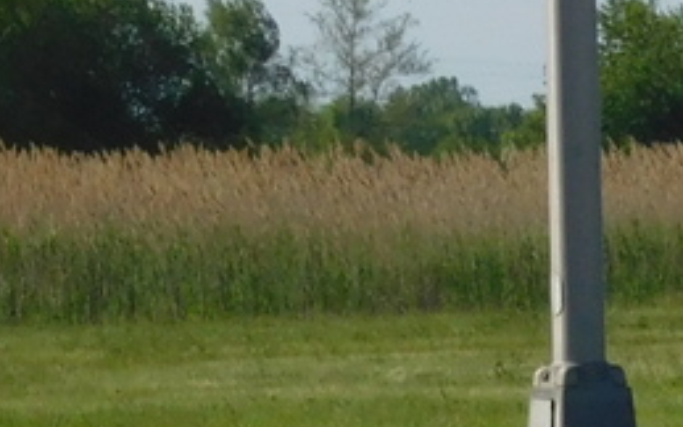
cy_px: -240
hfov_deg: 2.7
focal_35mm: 791
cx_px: 530
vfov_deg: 1.7
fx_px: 14727
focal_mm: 23.7
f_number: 5
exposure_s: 1/800
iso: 125
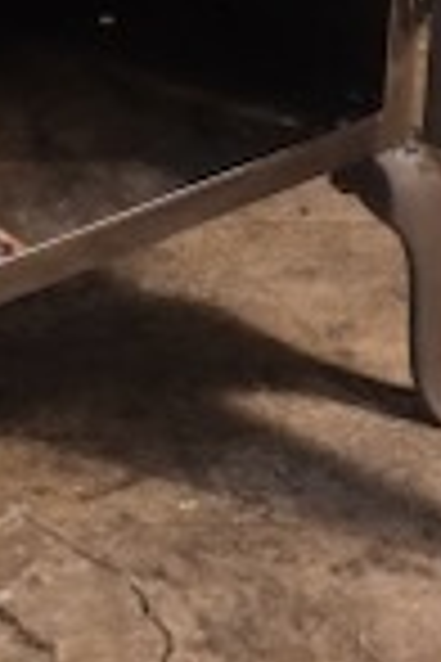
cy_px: -216
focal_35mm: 217
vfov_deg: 9.3
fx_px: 3987
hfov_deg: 6.3
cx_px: -50
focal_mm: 35
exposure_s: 1/125
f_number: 4
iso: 3200
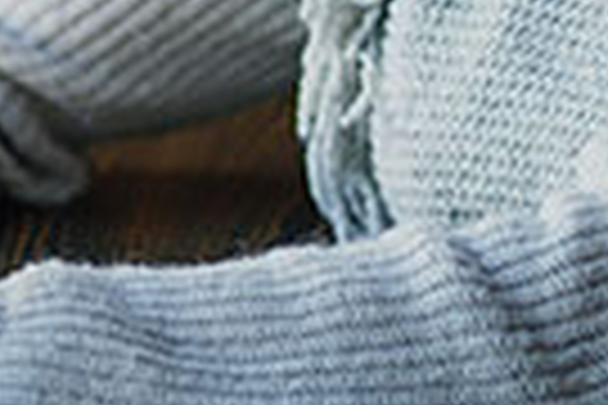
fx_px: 7431
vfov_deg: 3.1
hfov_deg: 4.7
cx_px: 81
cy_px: -164
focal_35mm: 440
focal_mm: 85
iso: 100
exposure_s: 1/100
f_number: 1.8
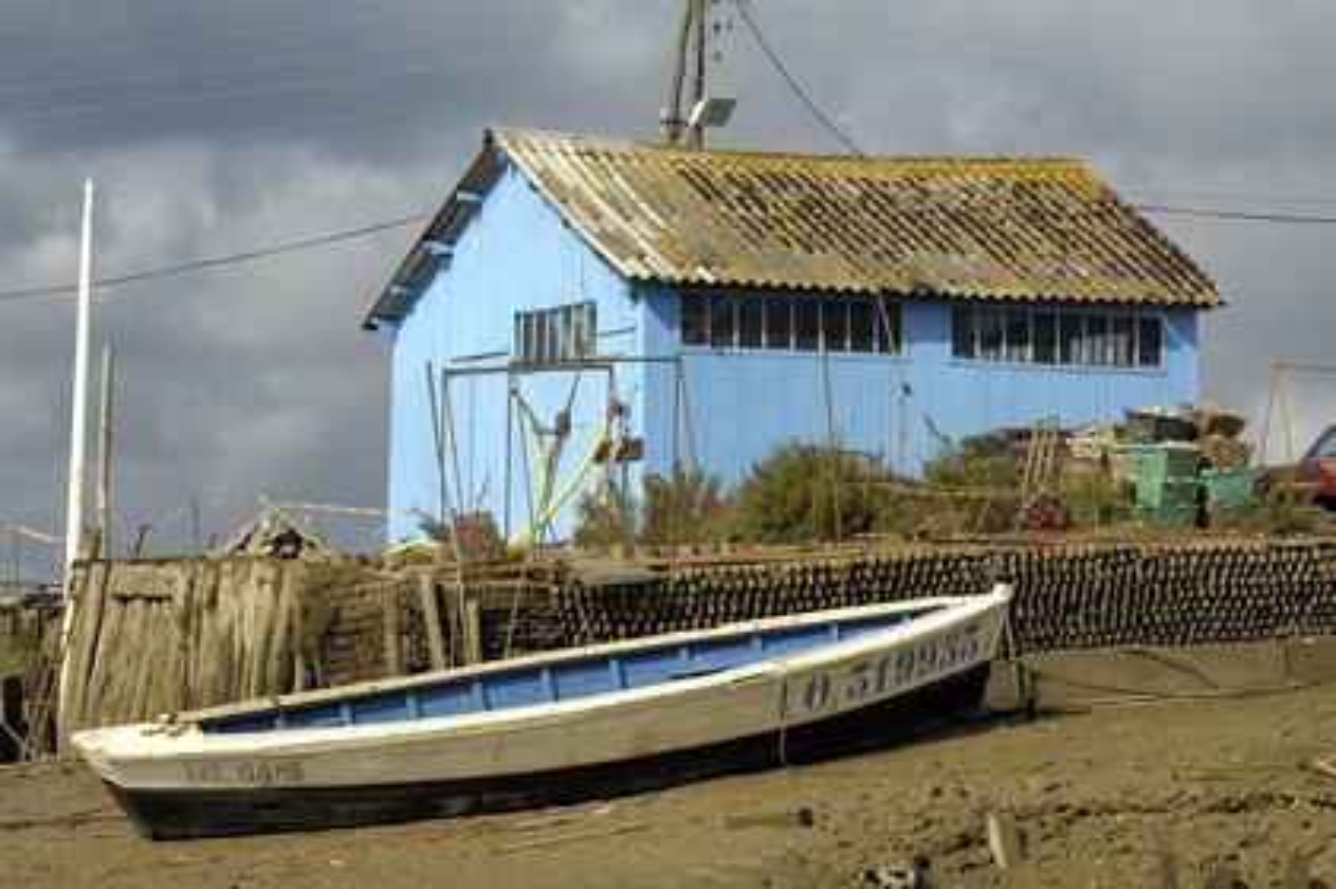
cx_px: 668
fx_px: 5673
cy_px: 444
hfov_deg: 13.4
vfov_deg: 9.0
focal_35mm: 153
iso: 100
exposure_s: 1/400
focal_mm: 102
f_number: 6.7
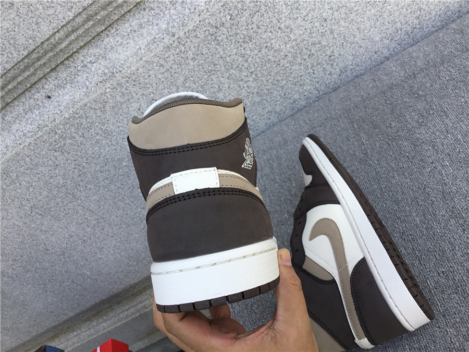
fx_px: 420
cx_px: 234
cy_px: 176
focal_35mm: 31
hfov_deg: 58.4
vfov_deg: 45.4
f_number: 2.4
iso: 25
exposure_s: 1/310
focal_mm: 3.3
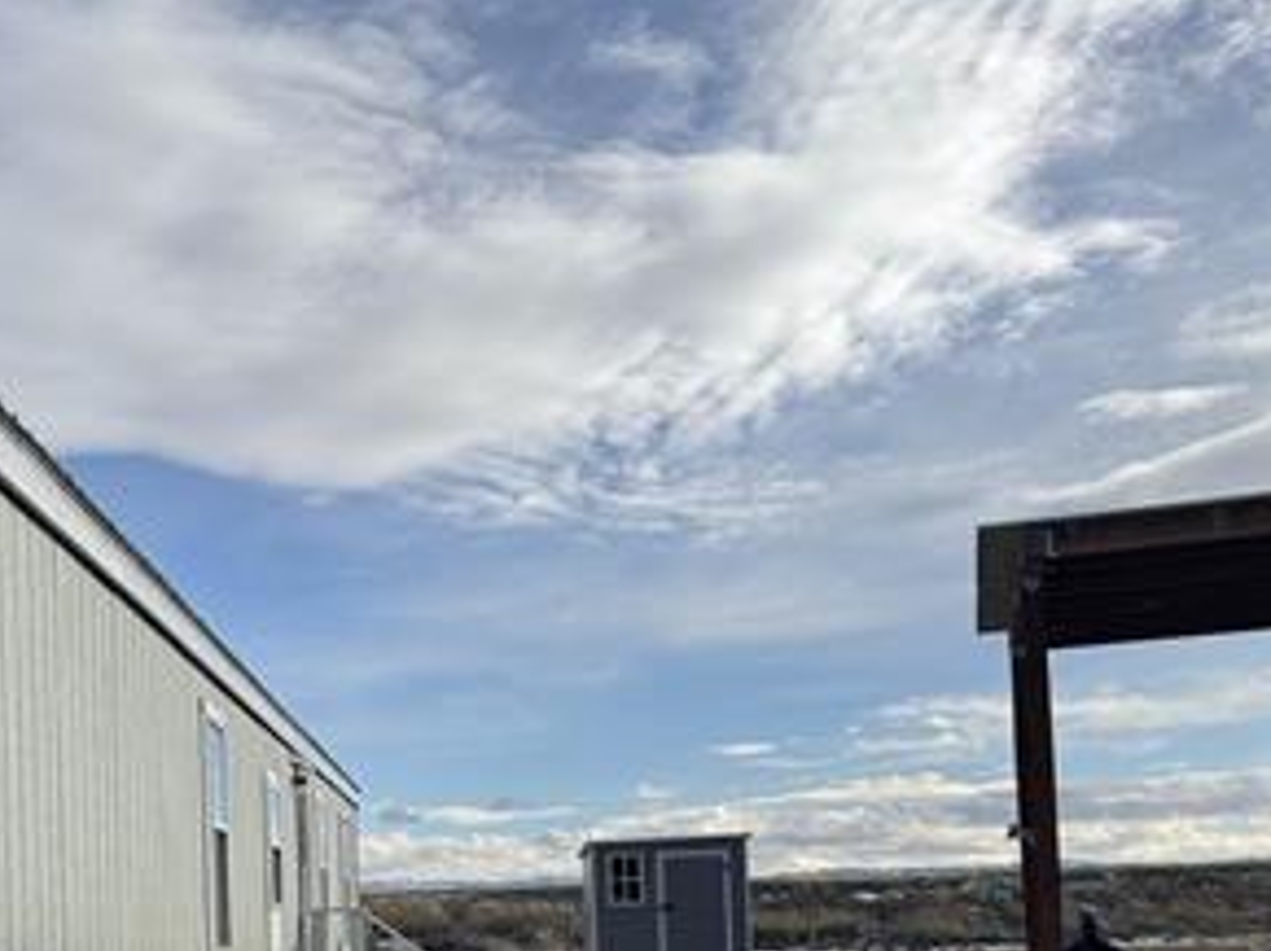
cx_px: -13
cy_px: 903
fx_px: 1944
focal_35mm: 53
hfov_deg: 33.1
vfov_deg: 26.3
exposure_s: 1/7092
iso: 80
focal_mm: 6.76
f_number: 1.78
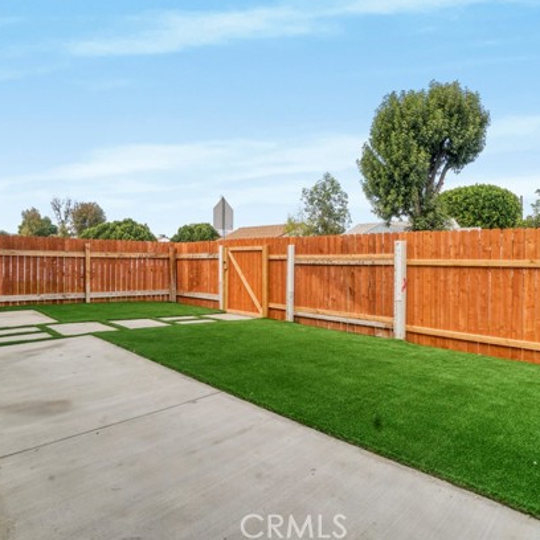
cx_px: 283
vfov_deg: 74.8
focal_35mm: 20
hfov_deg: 74.8
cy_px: 263
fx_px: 353
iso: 100
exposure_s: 1/25
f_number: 22
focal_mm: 10
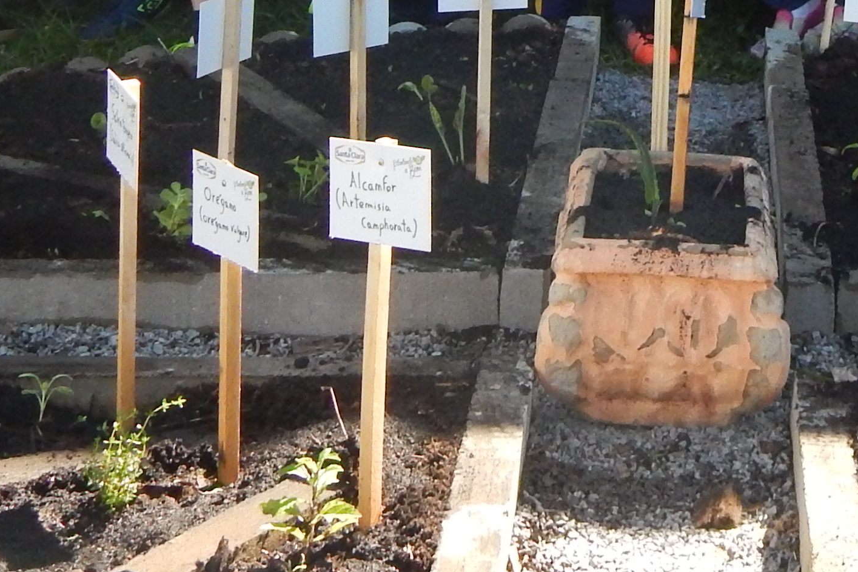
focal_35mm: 105
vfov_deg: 12.4
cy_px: -277
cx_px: 899
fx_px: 2502
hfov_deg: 18.8
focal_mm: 5.6
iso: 400
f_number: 3.2
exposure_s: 1/800
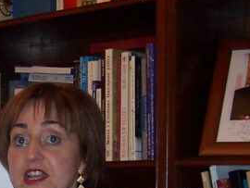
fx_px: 925
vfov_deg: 11.3
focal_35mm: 128
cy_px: 254
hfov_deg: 15.2
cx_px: 35
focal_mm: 5.6
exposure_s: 1/60
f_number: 2.8
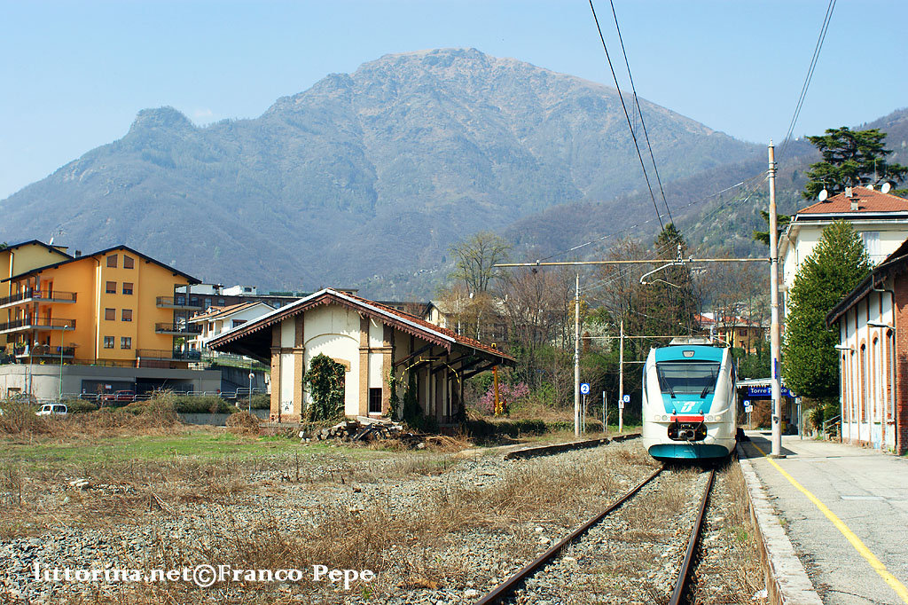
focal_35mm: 45
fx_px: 1135
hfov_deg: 43.6
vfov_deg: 29.8
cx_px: 454
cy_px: 302
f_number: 5.6
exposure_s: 1/640
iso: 200
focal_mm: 30
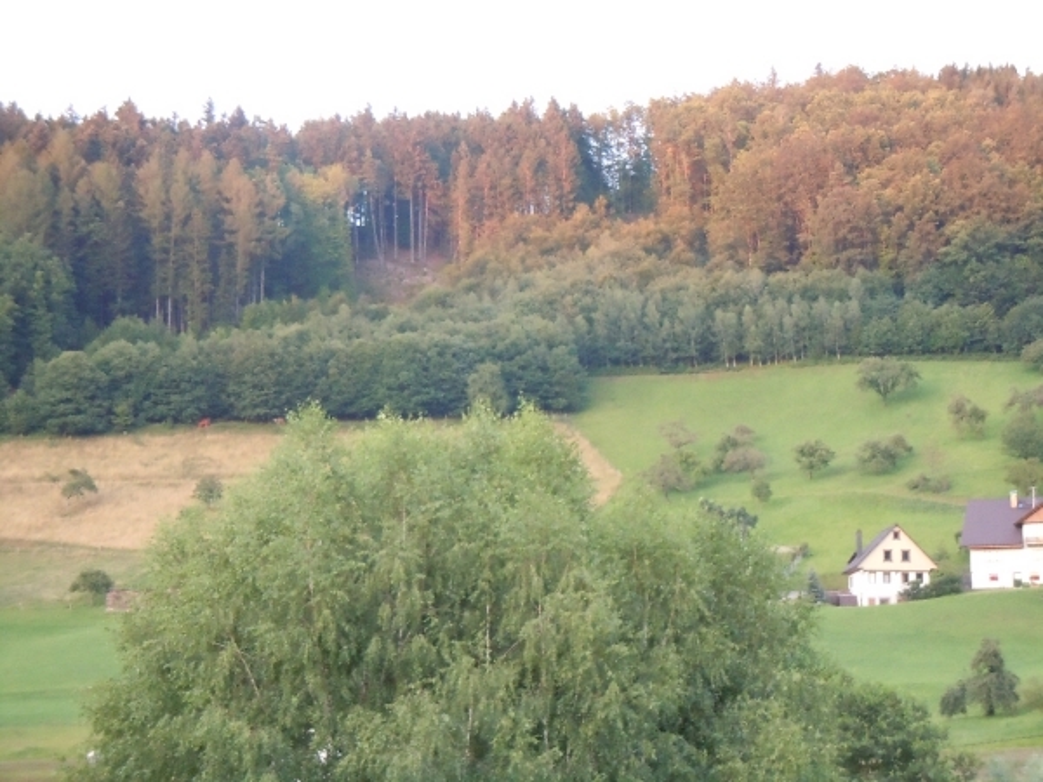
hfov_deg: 22.0
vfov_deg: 16.6
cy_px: 391
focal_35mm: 89
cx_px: 522
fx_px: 2682
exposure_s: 1/50
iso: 640
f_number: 4.4
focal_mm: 16
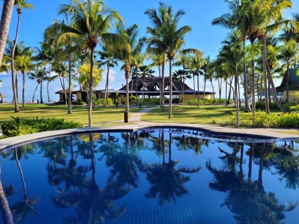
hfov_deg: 67.3
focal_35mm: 26
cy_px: 112
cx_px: 150
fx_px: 225
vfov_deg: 53.1
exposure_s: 1/1248
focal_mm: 5.4
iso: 40
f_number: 1.8
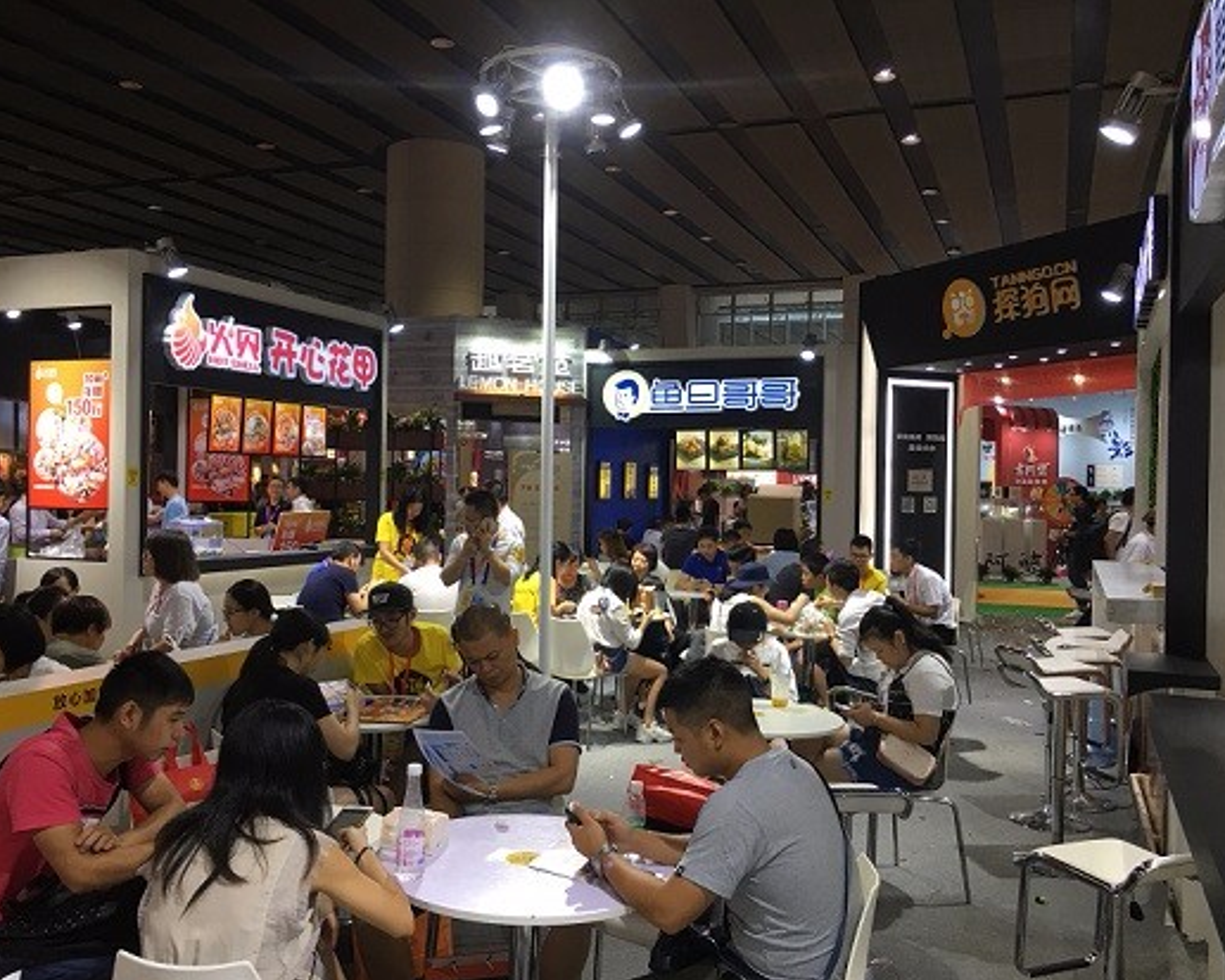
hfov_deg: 57.2
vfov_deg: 47.1
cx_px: 588
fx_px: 1124
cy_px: 498
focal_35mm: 31
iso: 32
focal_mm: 4.15
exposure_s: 1/33
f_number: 2.2
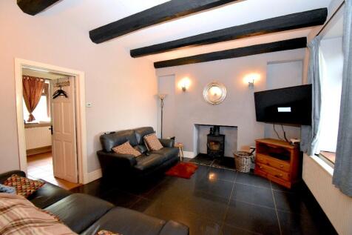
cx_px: 176
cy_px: 118
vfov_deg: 77.3
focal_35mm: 15
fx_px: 147
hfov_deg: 100.4
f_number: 4.5
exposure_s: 1/60
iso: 2800
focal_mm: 10
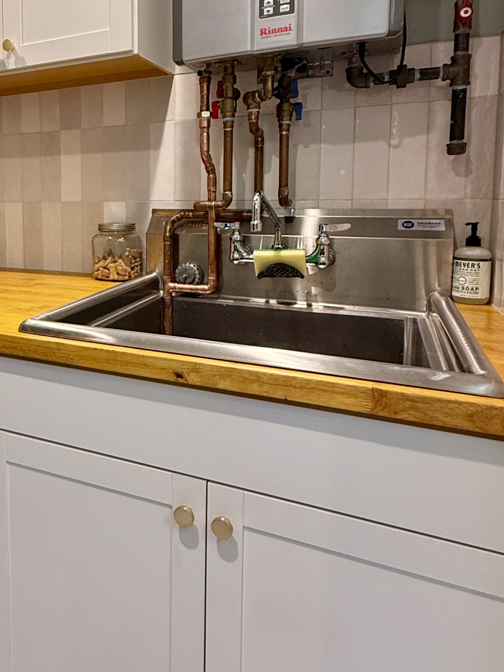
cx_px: 50
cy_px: 248
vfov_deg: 60.8
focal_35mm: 29
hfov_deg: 44.0
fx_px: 563
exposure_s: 1/60
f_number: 2.2
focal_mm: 2.22
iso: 160
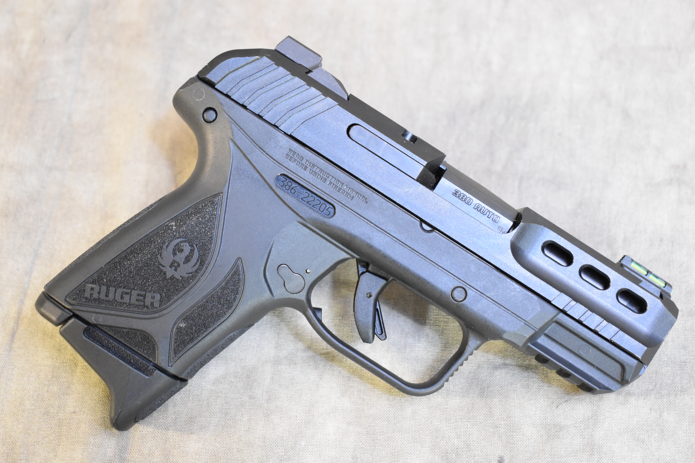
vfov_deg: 23.8
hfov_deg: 35.1
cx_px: 348
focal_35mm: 57
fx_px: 1100
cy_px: 232
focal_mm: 38
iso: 3200
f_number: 4.8
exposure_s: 1/15
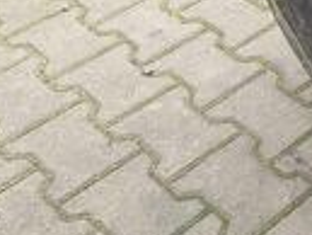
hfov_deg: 19.5
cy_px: -93
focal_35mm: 87
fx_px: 785
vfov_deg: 15.9
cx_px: 469
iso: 125
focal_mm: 4.25
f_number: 1.8
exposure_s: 1/80
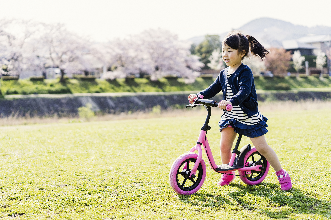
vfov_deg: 24.6
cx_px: 166
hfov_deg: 36.2
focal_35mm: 55
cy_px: 110
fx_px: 506
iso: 200
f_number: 2.5
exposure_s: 1/2000
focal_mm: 55
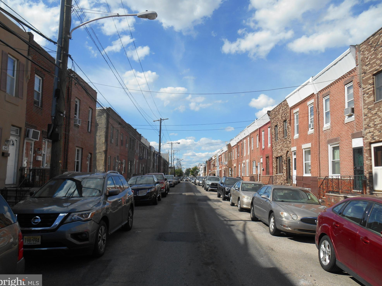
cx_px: 192
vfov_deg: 51.4
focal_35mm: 27
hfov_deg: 65.3
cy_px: 142
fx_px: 298
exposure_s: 1/1000
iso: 80
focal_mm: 4.7
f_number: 3.4
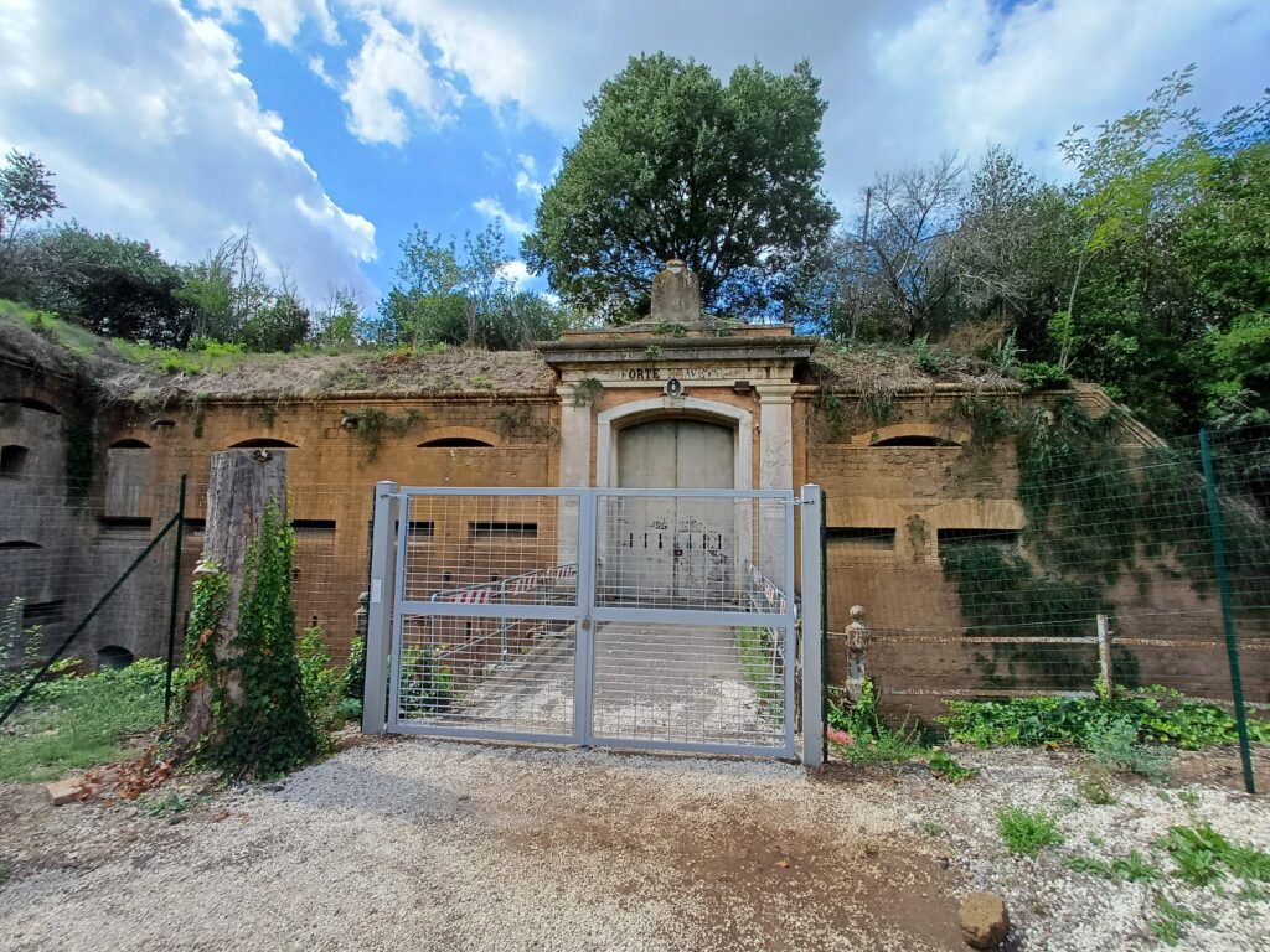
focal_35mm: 16
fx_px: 587
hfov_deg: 94.5
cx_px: 635
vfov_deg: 78.1
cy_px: 476
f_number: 2.2
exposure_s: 1/923
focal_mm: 1.64
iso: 40
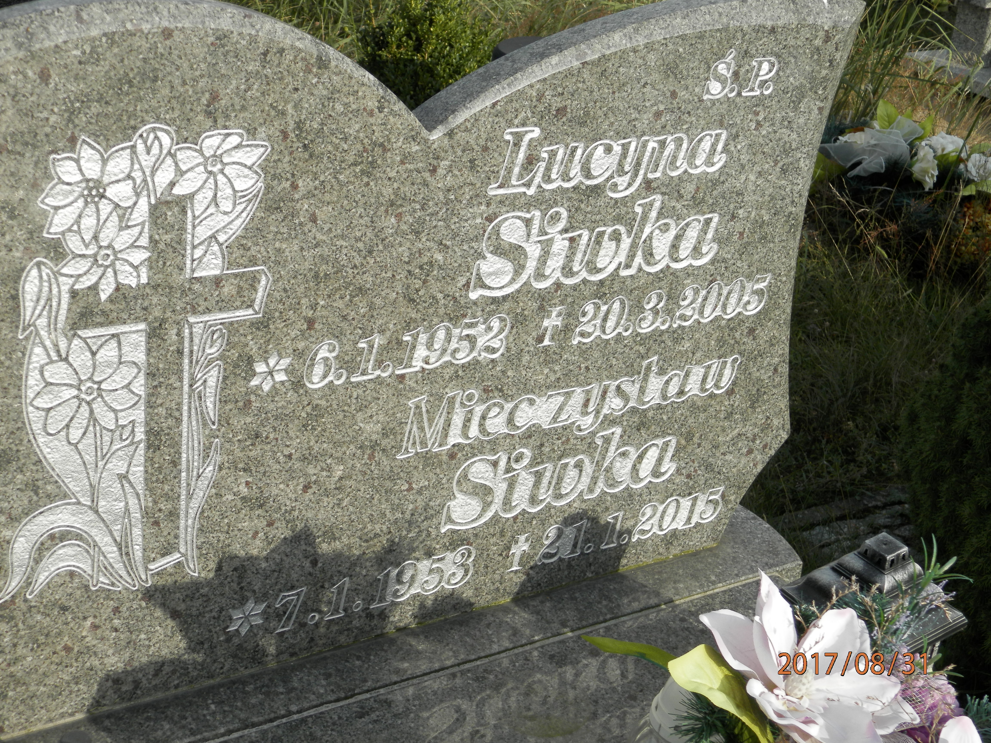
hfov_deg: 34.9
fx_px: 1575
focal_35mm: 55
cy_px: 372
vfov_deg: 26.6
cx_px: 496
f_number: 3.8
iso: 80
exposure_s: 1/640
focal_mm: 9.9
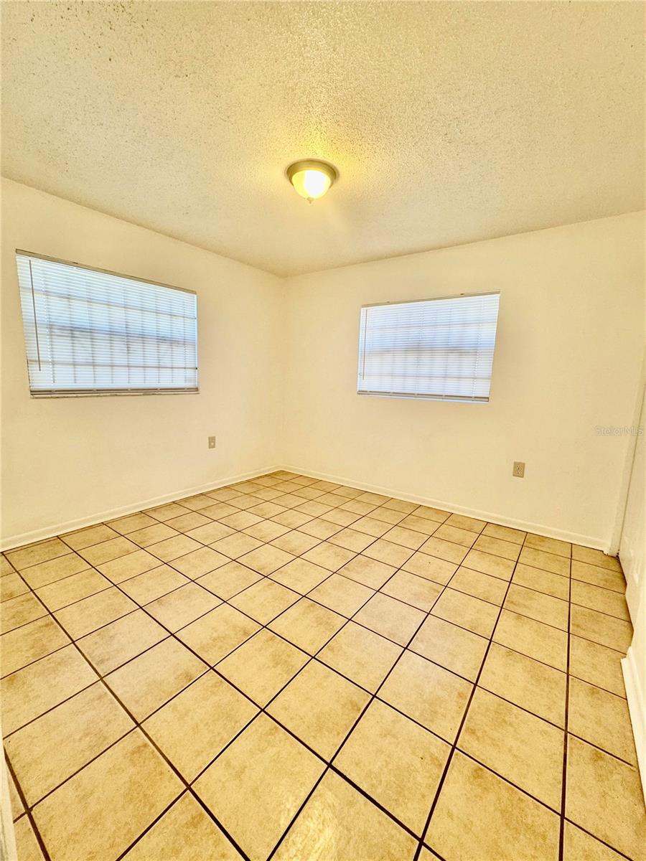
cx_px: 323
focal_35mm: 14
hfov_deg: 85.7
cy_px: 430
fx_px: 348
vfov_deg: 102.1
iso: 160
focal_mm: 2.22
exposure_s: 1/60
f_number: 2.2
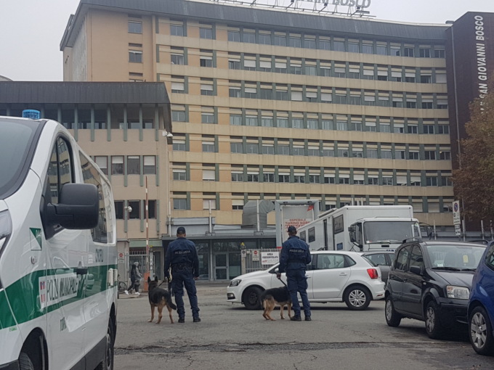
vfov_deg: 53.1
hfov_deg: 67.3
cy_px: 185
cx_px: 247
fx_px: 371
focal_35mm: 26
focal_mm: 4.2
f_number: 1.7
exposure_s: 1/1076
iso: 40
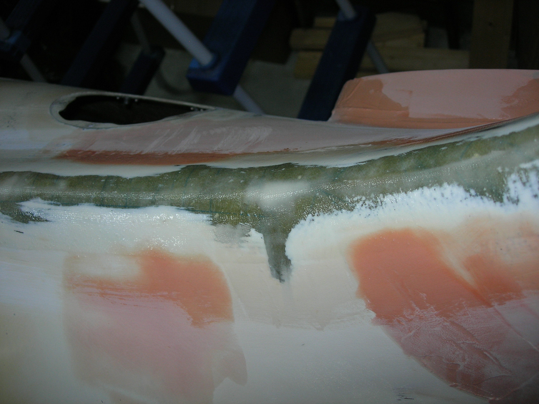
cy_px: 202
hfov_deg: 49.0
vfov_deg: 37.7
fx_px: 592
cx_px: 270
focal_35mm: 38
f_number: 2.8
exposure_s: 1/60.1
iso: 64
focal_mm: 7.8
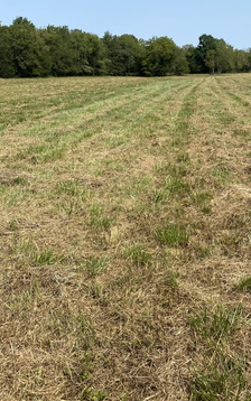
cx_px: 189
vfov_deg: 47.0
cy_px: 118
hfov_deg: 30.7
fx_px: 448
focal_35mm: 41
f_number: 1.8
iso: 32
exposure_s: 1/3497
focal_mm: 4.25
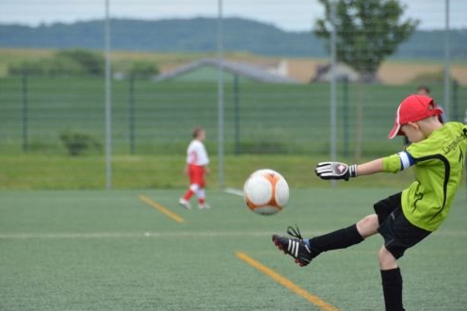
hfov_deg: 5.7
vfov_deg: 3.8
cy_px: 176
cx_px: 217
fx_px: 4706
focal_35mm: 363
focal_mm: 200
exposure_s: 1/1000
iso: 400
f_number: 5.6
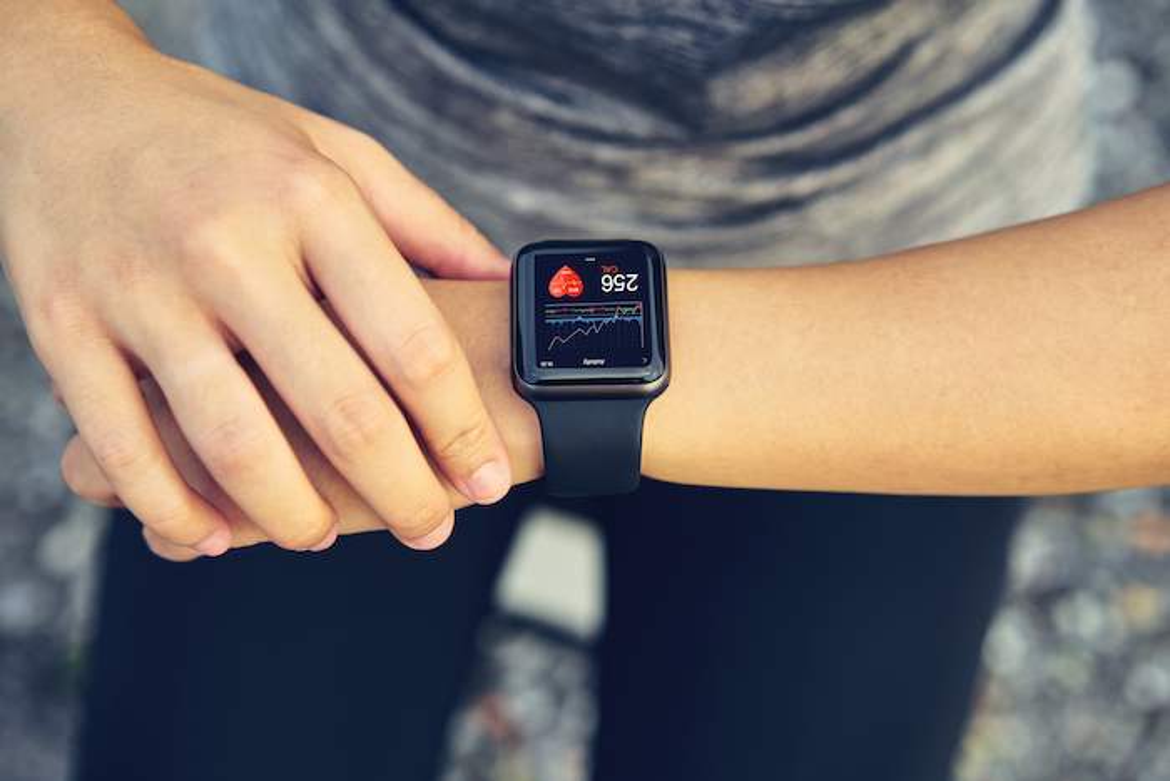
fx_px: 1788
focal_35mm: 55
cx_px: 585
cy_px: 390
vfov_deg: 24.6
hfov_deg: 36.2
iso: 200
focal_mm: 55
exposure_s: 1/320
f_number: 3.5
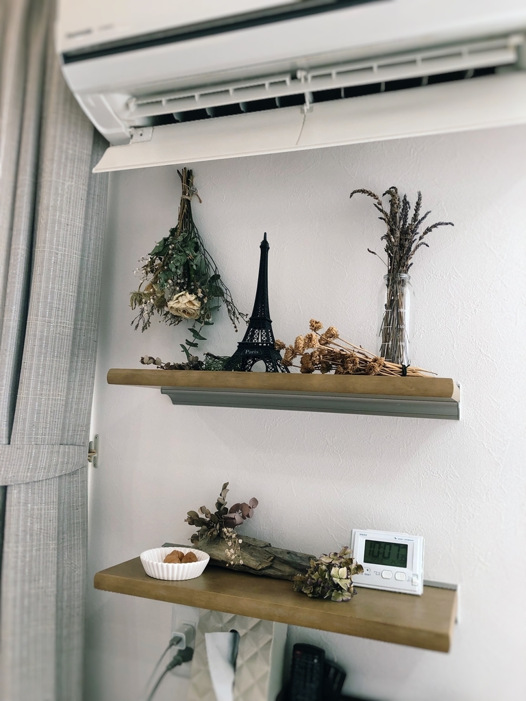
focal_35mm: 28
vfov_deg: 63.4
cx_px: 263
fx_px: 567
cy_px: 350
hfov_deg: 49.7
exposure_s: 1/120
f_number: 1.8
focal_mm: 4
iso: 40
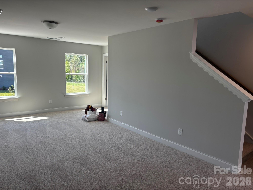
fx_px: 190
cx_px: 126
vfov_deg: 53.1
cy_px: 95
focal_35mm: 26
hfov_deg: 67.3
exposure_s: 1/167
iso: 40
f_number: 1.6
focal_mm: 5.96
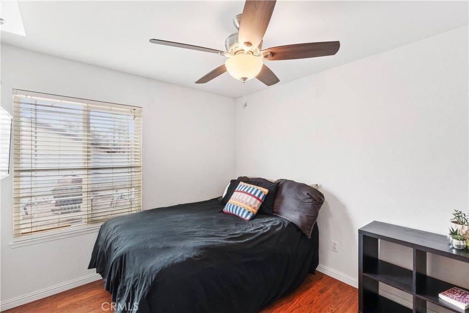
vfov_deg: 74.1
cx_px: 234
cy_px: 156
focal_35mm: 16
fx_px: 207
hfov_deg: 97.1
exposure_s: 6
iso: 100
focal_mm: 15.9
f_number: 22
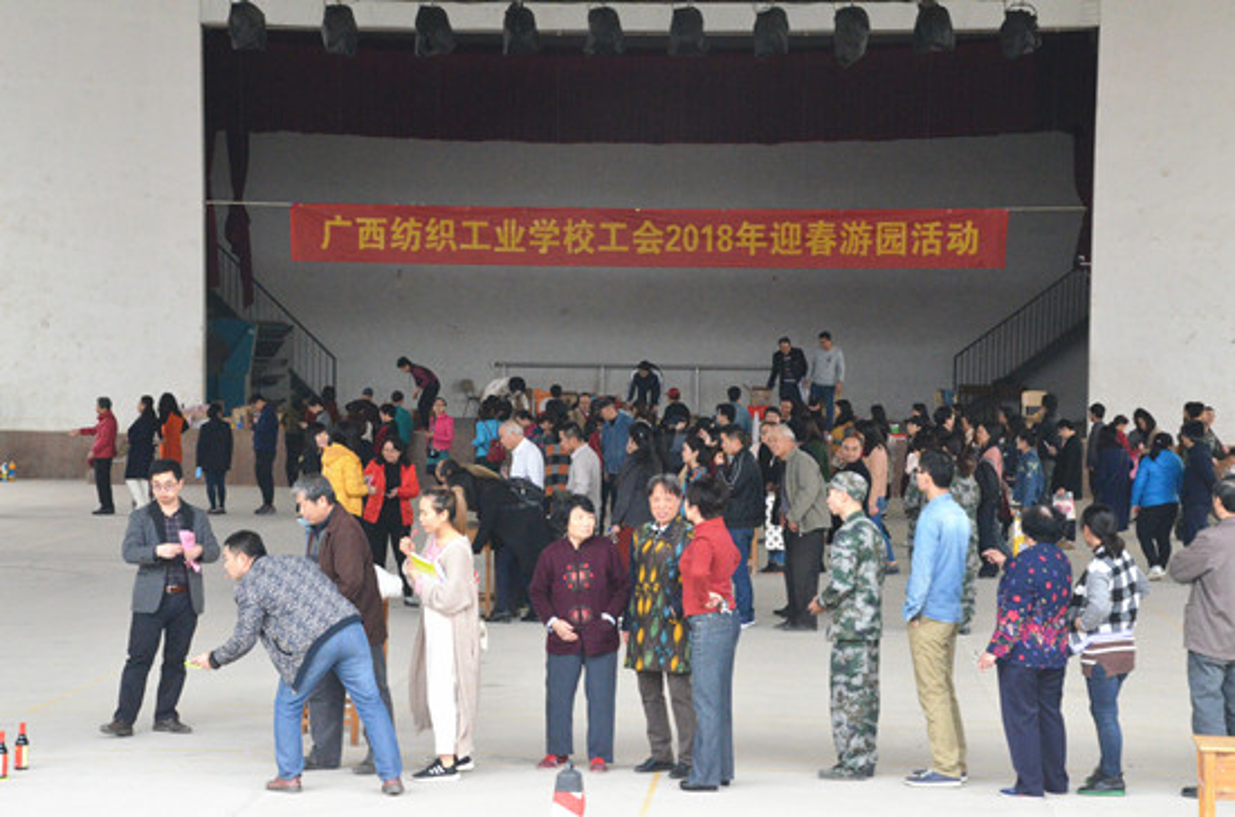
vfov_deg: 13.8
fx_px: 3388
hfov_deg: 20.7
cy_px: 408
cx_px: 618
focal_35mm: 99
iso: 3200
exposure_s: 1/400
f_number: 10
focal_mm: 66
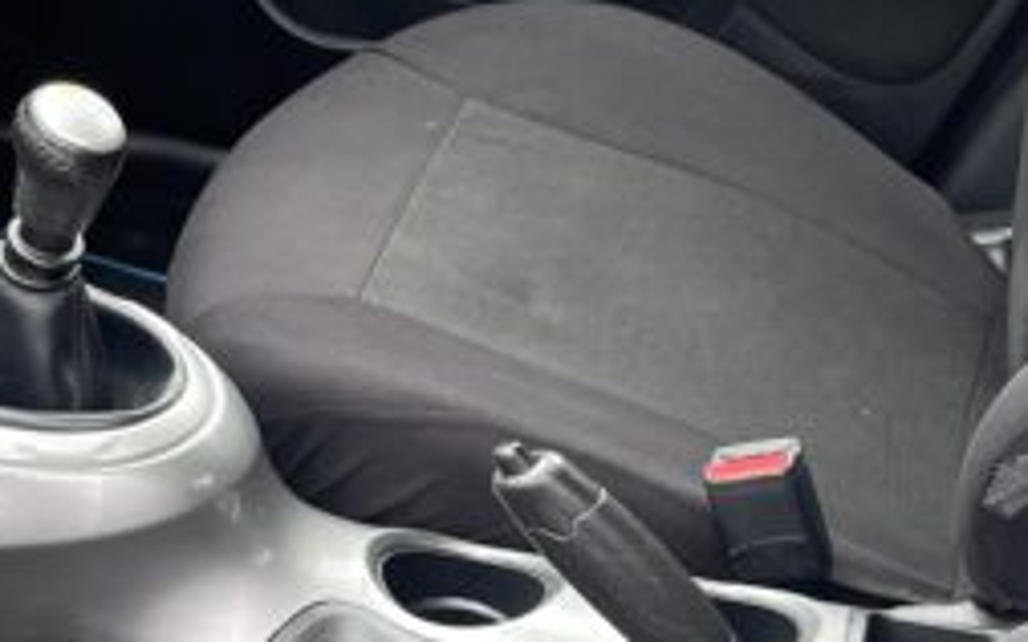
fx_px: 2437
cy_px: 431
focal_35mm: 87
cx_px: 492
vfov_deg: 15.0
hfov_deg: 23.8
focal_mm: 5.1
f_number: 1.6
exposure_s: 1/116
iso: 125
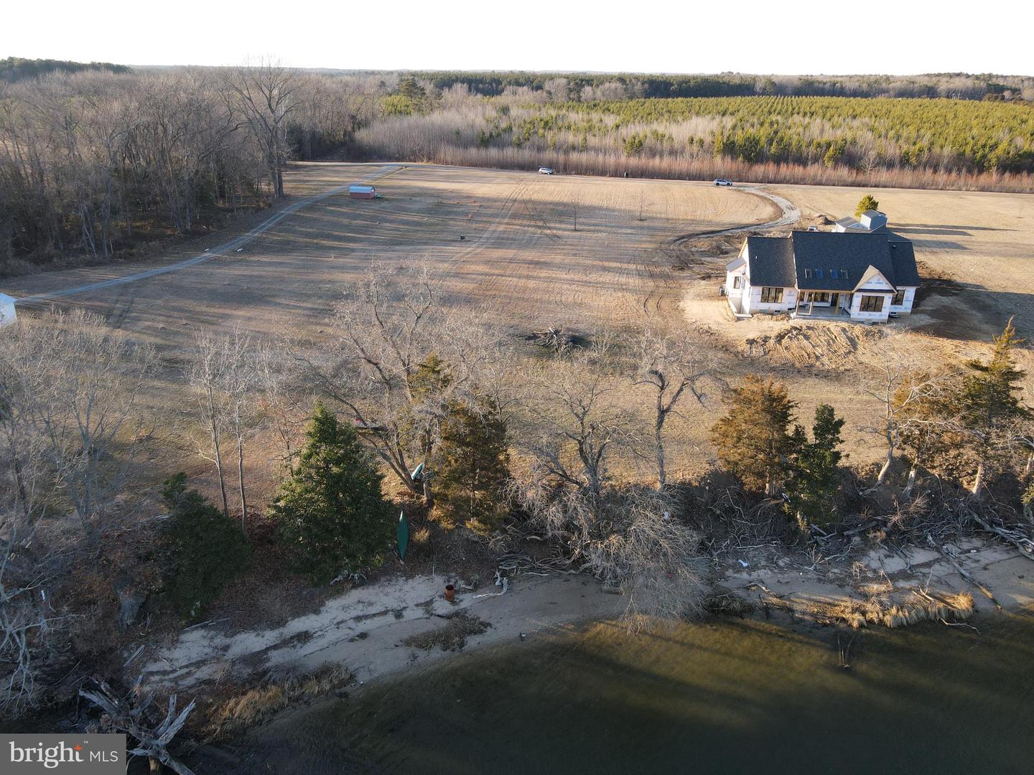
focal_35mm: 24
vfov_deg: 56.8
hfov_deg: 71.6
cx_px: 517
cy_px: 388
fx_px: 717
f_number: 2.8
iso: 100
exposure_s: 1/120
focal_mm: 4.5
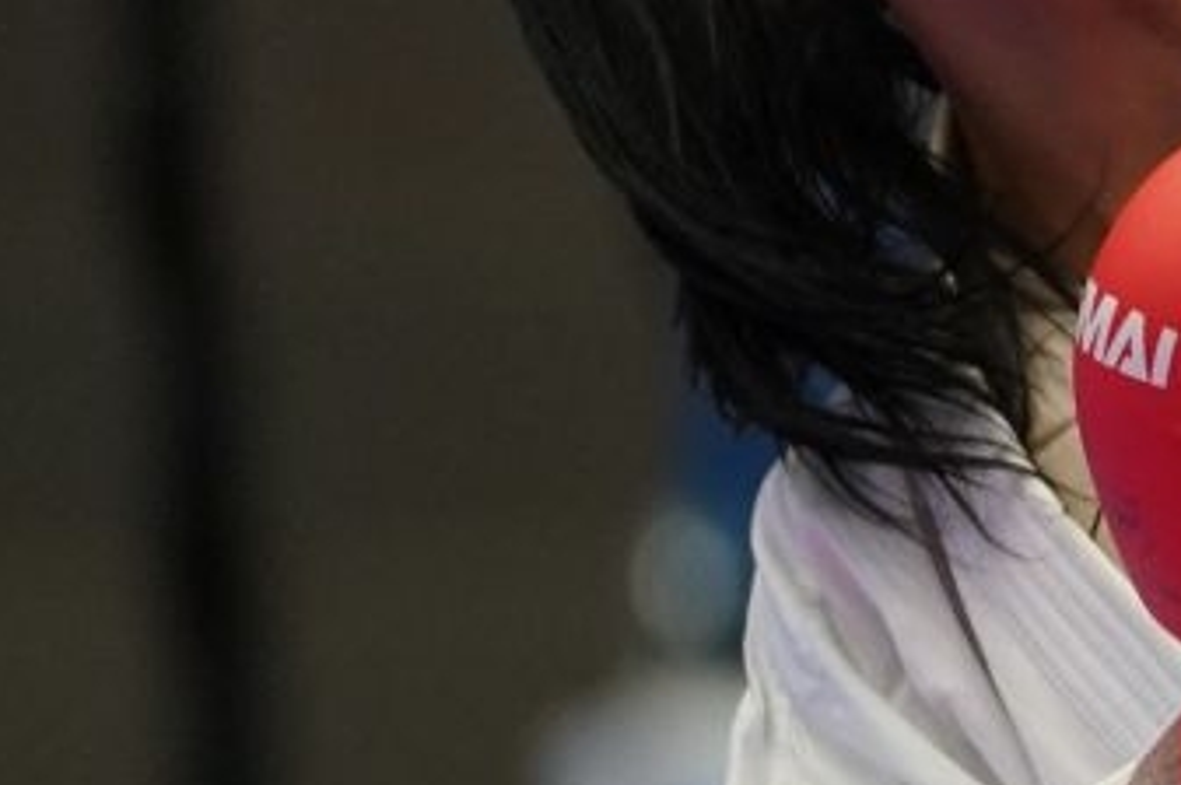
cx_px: 2909
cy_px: 389
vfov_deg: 1.4
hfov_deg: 2.1
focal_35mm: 1000
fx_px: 32773
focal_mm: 187
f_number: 2.8
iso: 2000
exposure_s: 1/1000
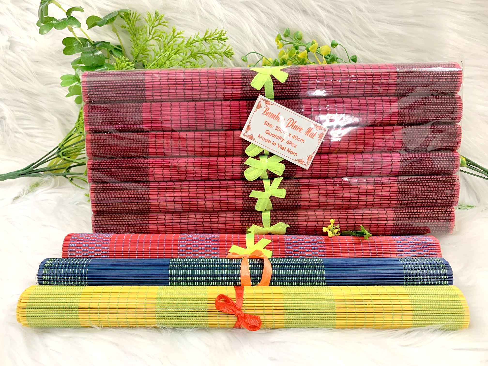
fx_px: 367
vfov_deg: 53.1
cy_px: 183
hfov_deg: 67.3
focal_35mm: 26
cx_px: 244
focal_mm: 4.25
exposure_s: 1/33
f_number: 1.8
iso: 320
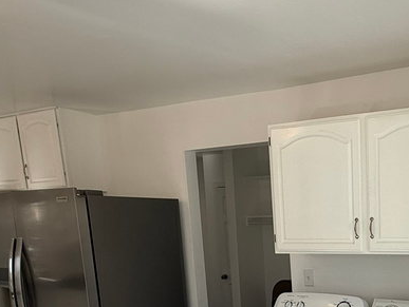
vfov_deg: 36.0
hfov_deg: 45.5
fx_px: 438
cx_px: 366
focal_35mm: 37
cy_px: 285
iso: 50
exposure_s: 1/372
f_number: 2.2
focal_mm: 2.22
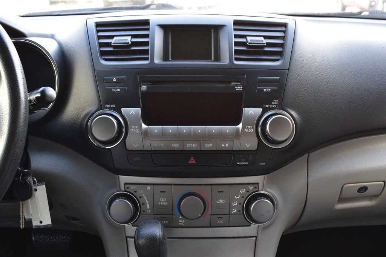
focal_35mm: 39
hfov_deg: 49.6
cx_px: 193
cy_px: 128
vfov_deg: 34.2
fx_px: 418
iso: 400
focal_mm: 26
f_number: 7.1
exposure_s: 1/30
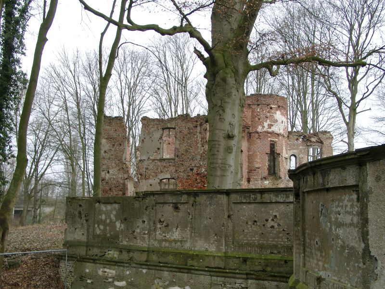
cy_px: 144
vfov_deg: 32.2
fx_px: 500
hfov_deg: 42.1
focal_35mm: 45
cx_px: 192
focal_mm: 9.29
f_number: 4
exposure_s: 1/67.8
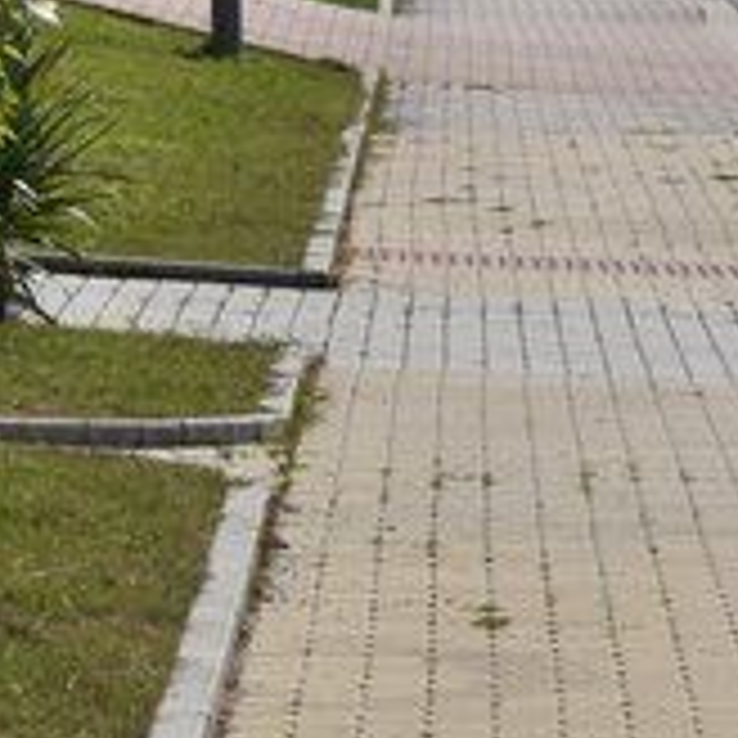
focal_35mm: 439
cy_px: -578
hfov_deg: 3.9
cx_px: 2106
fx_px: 10581
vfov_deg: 4.0
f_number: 8
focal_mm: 55
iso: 100
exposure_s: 1/800
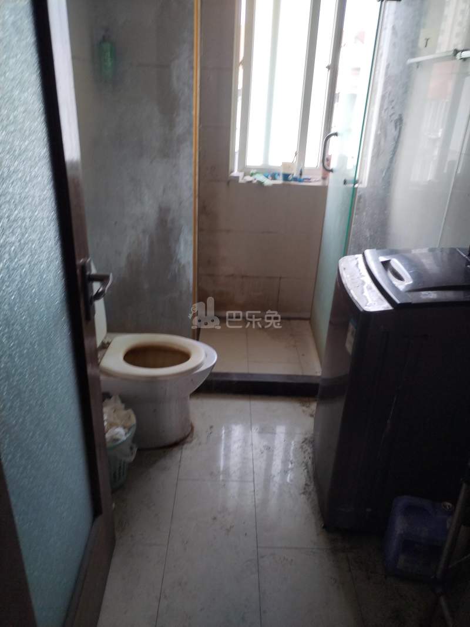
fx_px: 471
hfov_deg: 53.1
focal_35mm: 26
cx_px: 235
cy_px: 314
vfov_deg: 67.3
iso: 169
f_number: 1.8
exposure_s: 1/50
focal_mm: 4.75
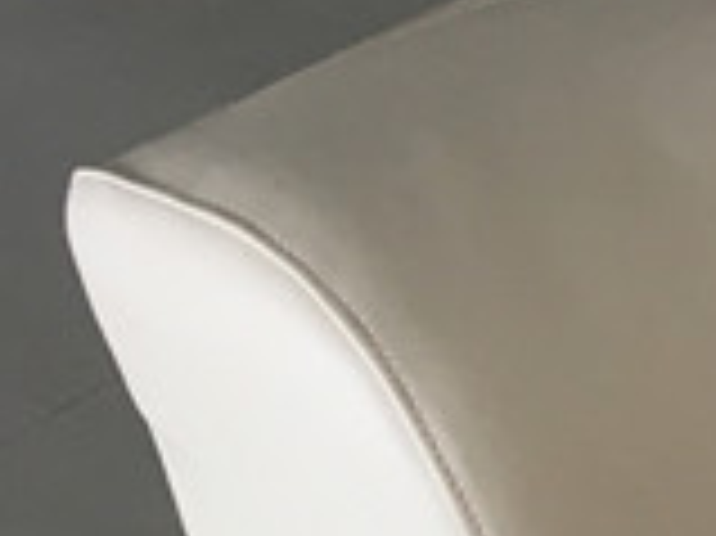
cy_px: 824
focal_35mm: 146
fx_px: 3018
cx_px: 1500
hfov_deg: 11.9
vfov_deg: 9.8
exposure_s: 1/33
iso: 32
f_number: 2.2
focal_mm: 4.15
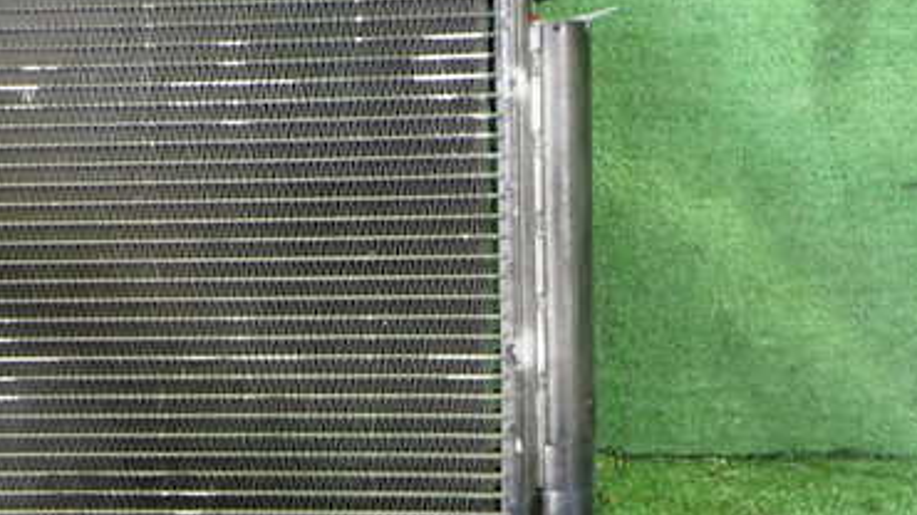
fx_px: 1289
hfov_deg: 37.8
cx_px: 186
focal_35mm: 53
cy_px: 208
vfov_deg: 22.6
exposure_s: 1/30
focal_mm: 5.4
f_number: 2.3
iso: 640
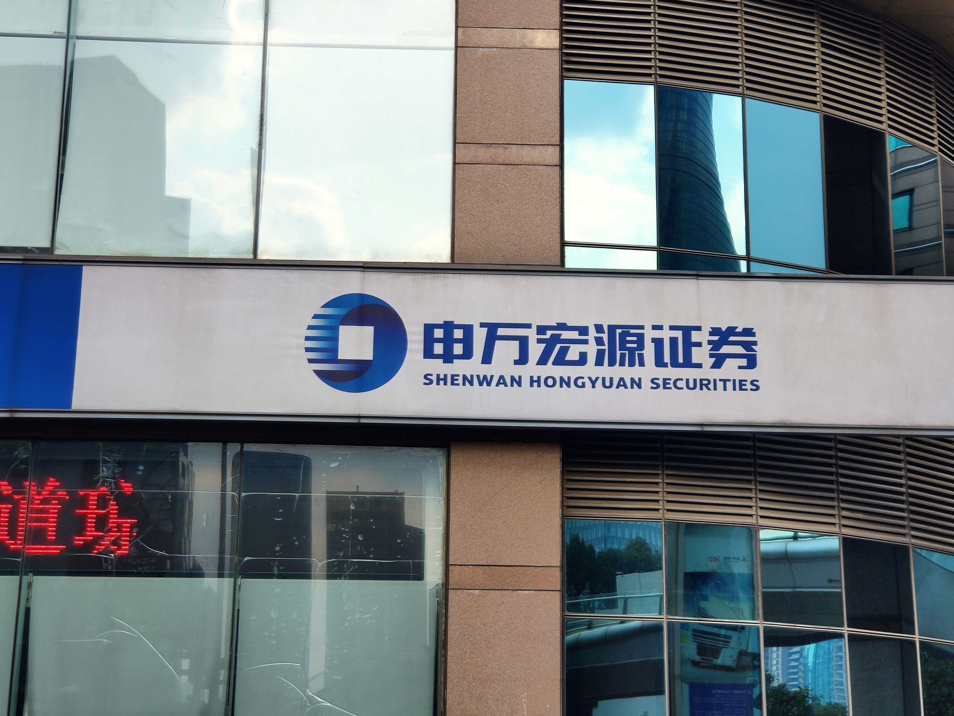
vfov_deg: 24.8
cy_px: 358
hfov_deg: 32.7
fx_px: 1626
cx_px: 477
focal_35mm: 59
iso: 100
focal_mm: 6.22
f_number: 2.2
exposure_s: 1/654
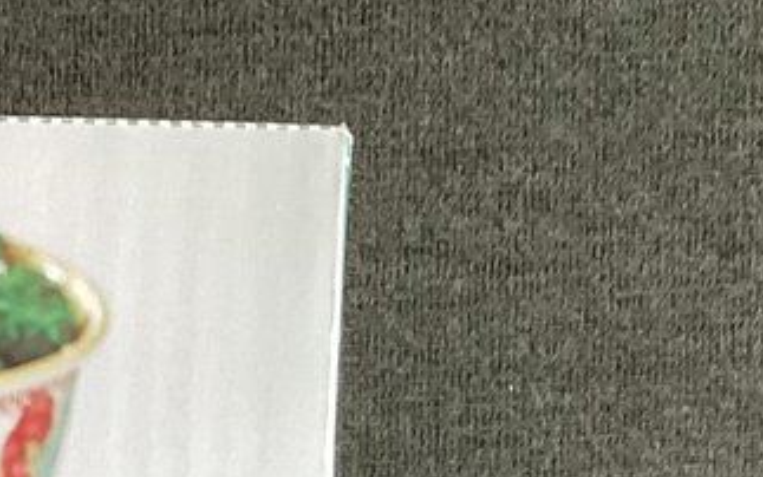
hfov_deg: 12.8
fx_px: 3203
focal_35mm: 154
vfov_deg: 7.9
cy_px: 1163
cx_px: -412
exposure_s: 1/60
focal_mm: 3.3
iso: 160
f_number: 2.4
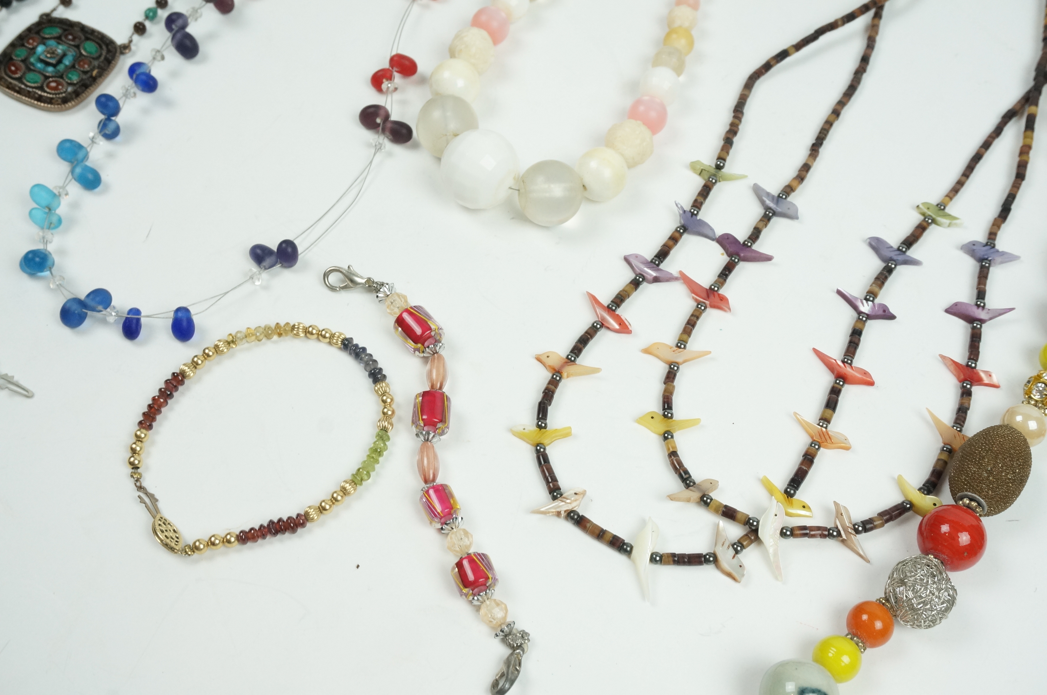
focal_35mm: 44
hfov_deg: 45.0
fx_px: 1263
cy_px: 348
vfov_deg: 30.8
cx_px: 524
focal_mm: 29
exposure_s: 1/60
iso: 1250
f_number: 10
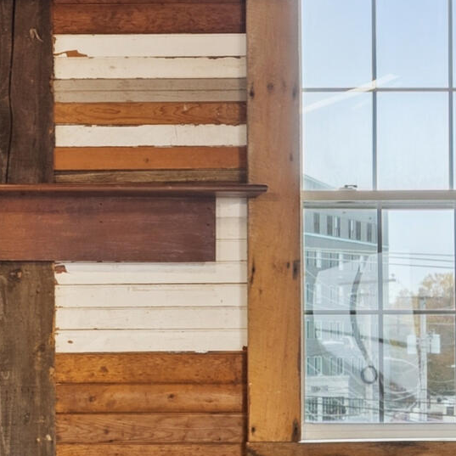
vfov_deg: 11.5
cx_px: -457
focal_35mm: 152
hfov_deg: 10.5
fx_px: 2265
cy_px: 366
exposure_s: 1/13
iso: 320
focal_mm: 32
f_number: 7.1
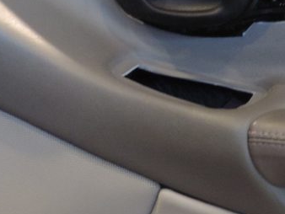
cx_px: 326
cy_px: 126
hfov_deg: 17.3
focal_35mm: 109
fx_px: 898
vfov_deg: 13.6
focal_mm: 4.3
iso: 400
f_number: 3
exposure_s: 1/8
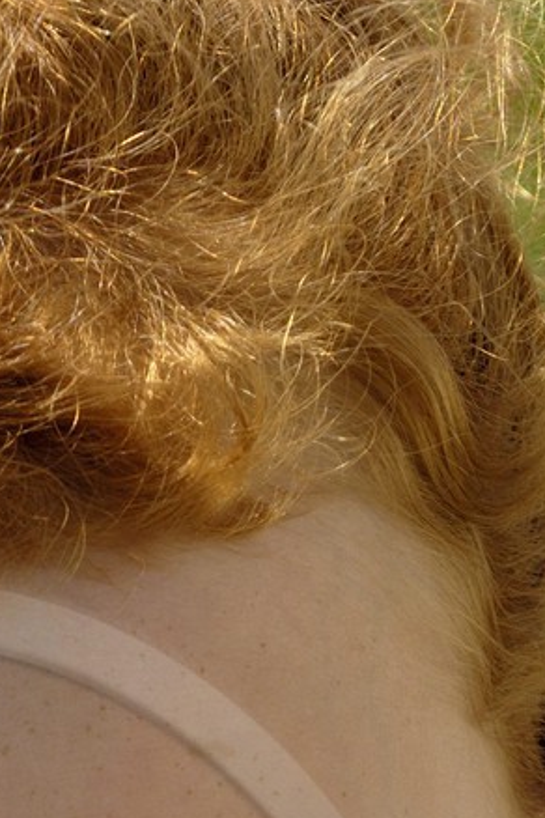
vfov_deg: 2.8
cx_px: -127
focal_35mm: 739
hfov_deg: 1.9
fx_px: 16776
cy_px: 1156
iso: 100
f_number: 8
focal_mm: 135
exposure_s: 1/400
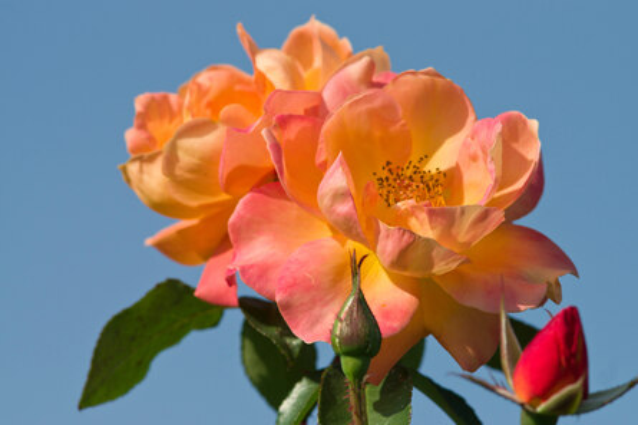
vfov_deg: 4.6
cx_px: 319
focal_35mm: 300
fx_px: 5313
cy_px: 212
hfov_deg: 6.9
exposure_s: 1/1000
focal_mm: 200
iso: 400
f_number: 7.1
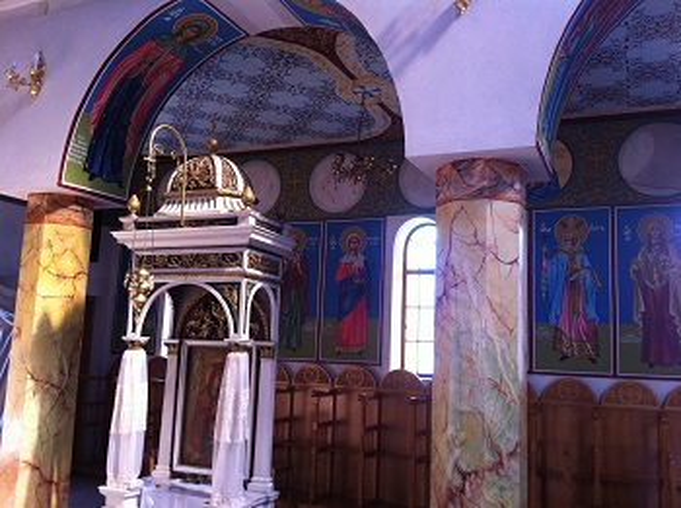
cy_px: 254
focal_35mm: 35
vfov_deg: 40.6
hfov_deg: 52.7
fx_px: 687
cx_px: 340
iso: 160
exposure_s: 1/15
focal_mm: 3.85
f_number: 2.8
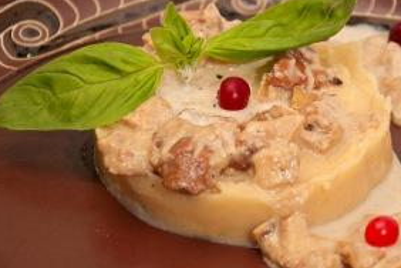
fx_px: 2782
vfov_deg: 5.5
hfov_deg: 8.2
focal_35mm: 250
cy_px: 117
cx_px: 243
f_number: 5.6
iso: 200
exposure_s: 1/80
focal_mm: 105
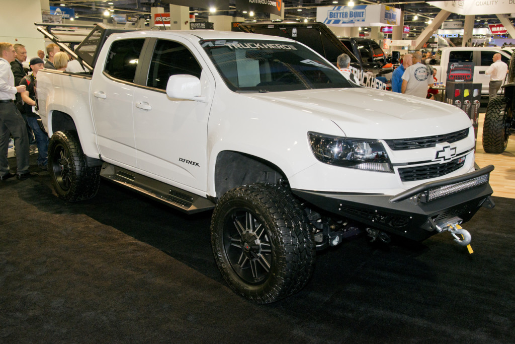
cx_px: 258
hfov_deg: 55.8
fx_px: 486
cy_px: 172
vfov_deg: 38.9
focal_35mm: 34
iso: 800
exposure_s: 1/60
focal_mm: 34
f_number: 7.1
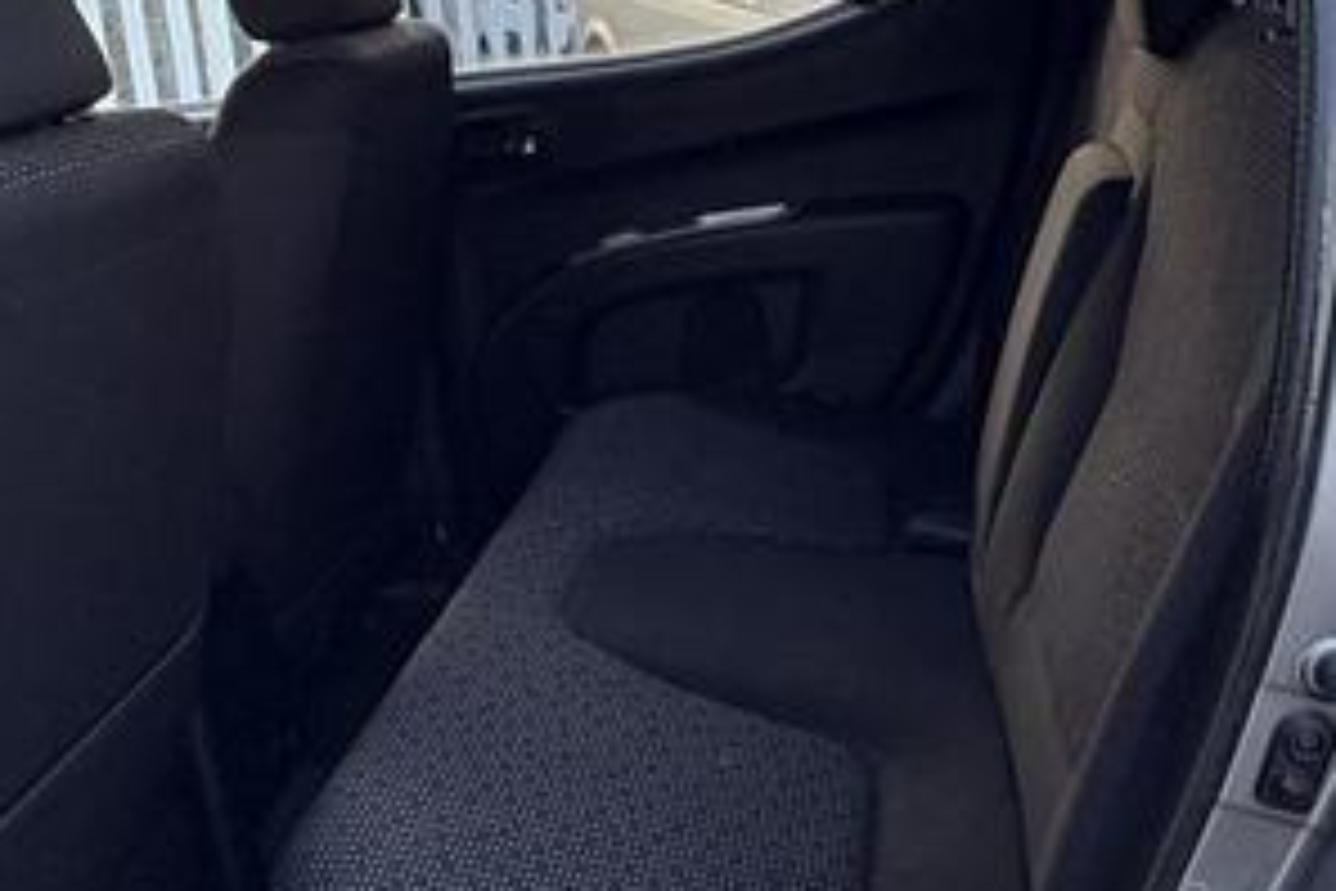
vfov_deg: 30.5
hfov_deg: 44.1
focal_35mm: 44
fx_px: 1633
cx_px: 850
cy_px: 486
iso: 125
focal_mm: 2.22
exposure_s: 1/99
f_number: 2.2
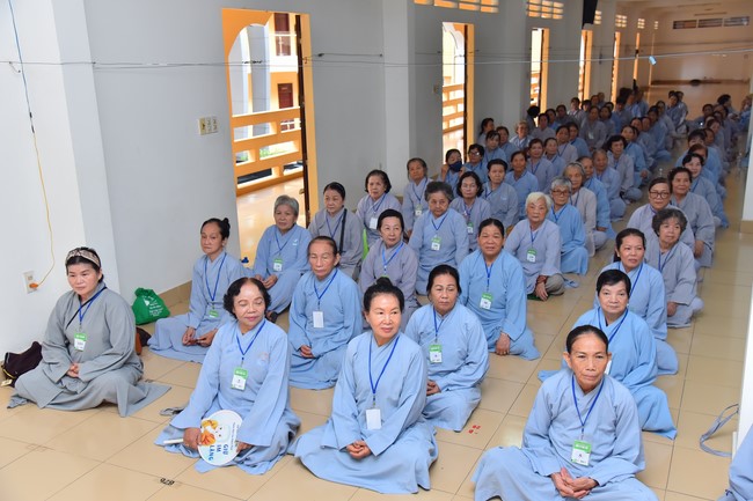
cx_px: 376
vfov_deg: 35.0
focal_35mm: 38
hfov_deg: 50.7
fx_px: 795
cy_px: 250
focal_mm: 38
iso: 800
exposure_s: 1/100
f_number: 5.6
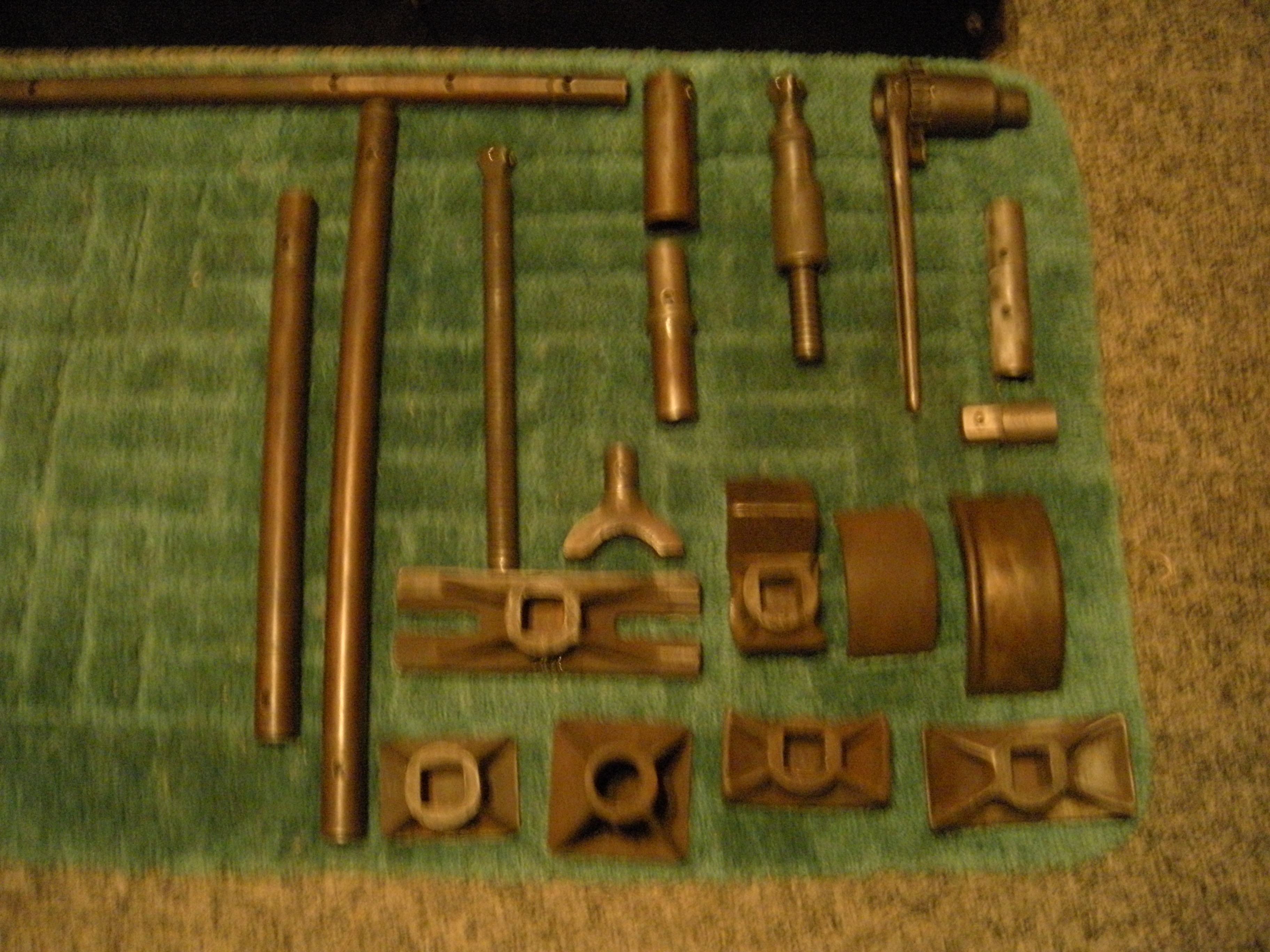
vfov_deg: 40.7
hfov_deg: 52.6
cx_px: 635
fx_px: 1284
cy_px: 476
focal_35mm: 35
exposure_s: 1/2.7
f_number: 3.8
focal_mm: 5.9
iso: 400
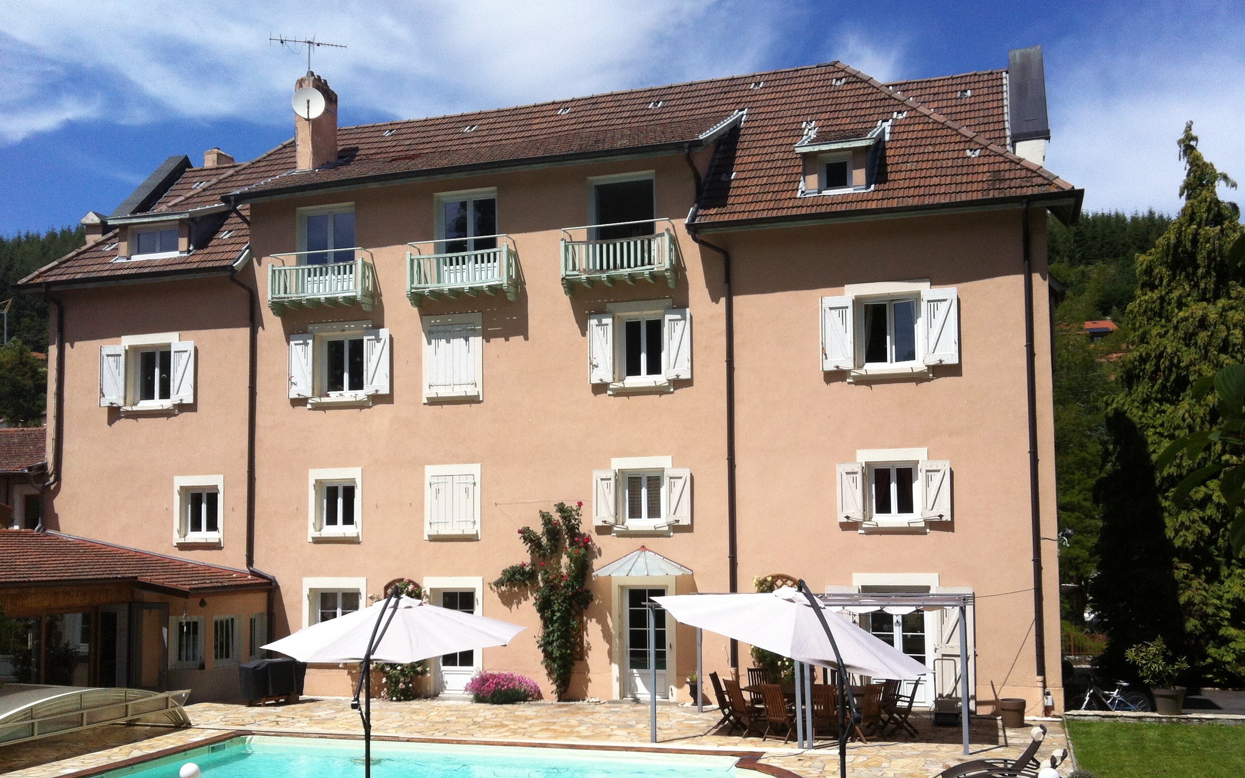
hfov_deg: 51.5
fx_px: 1289
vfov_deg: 33.5
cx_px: 628
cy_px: 458
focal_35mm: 38
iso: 80
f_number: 2.8
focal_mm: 3.85
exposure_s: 1/2742
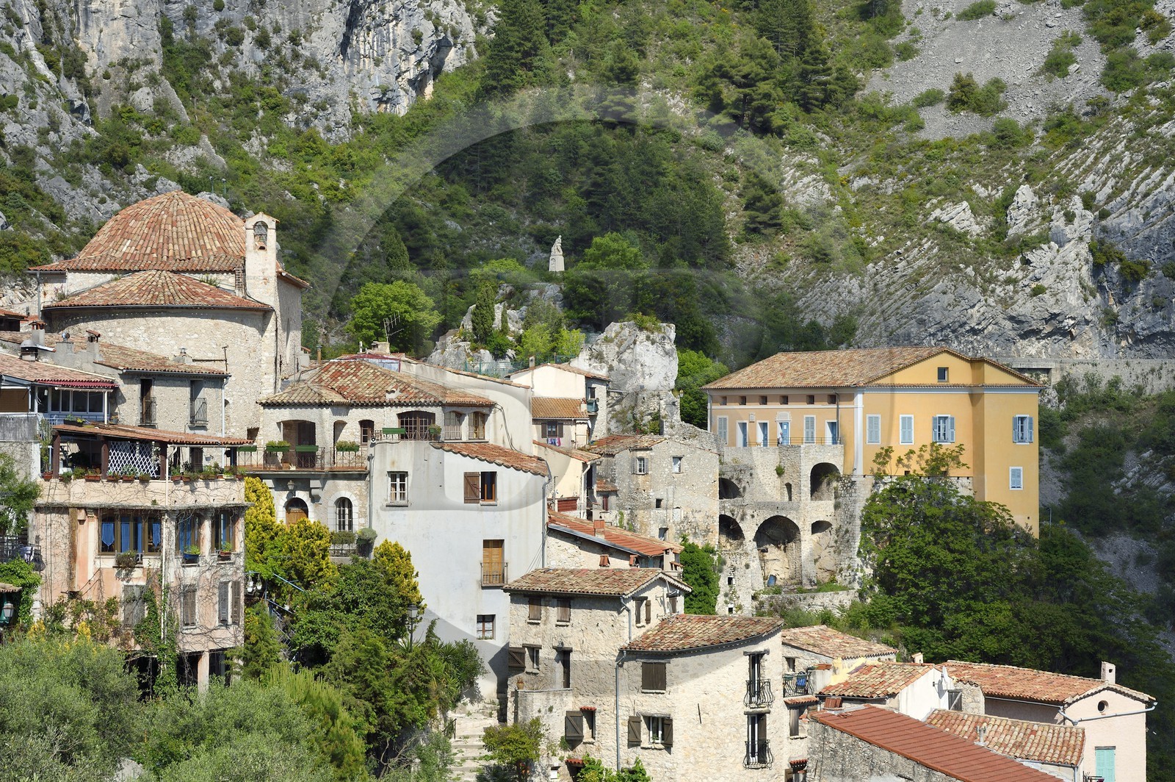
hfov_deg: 20.0
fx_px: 3326
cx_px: 588
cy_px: 391
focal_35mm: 102
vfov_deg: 13.4
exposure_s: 1/320
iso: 200
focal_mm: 102
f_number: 13
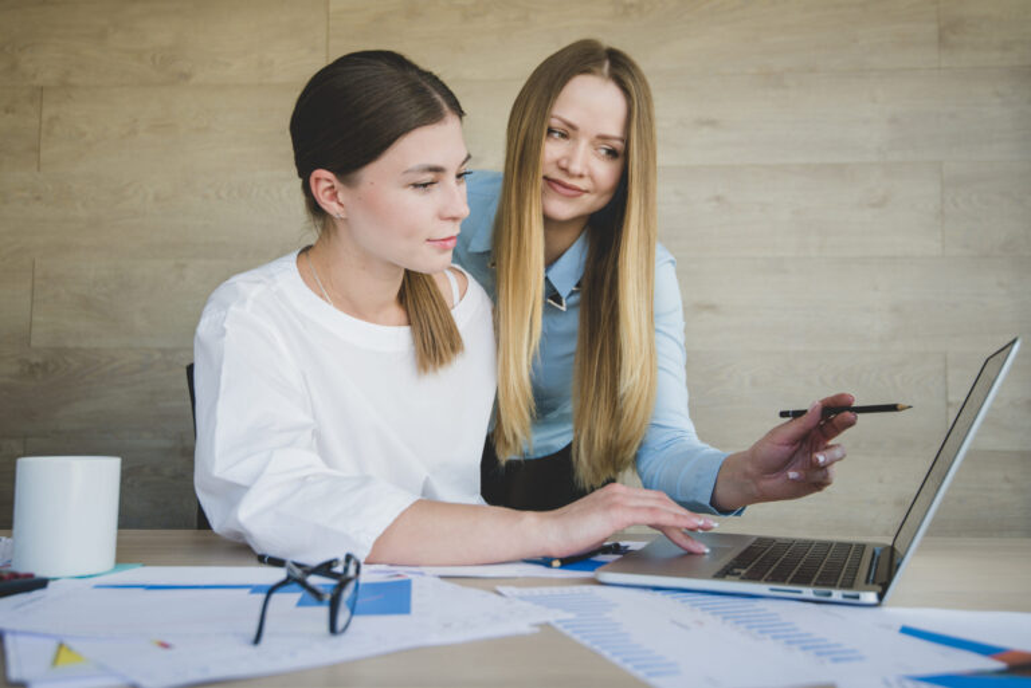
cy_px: 344
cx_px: 516
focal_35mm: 35
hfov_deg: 54.4
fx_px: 1003
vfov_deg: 37.9
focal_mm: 35
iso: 320
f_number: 4
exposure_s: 1/60
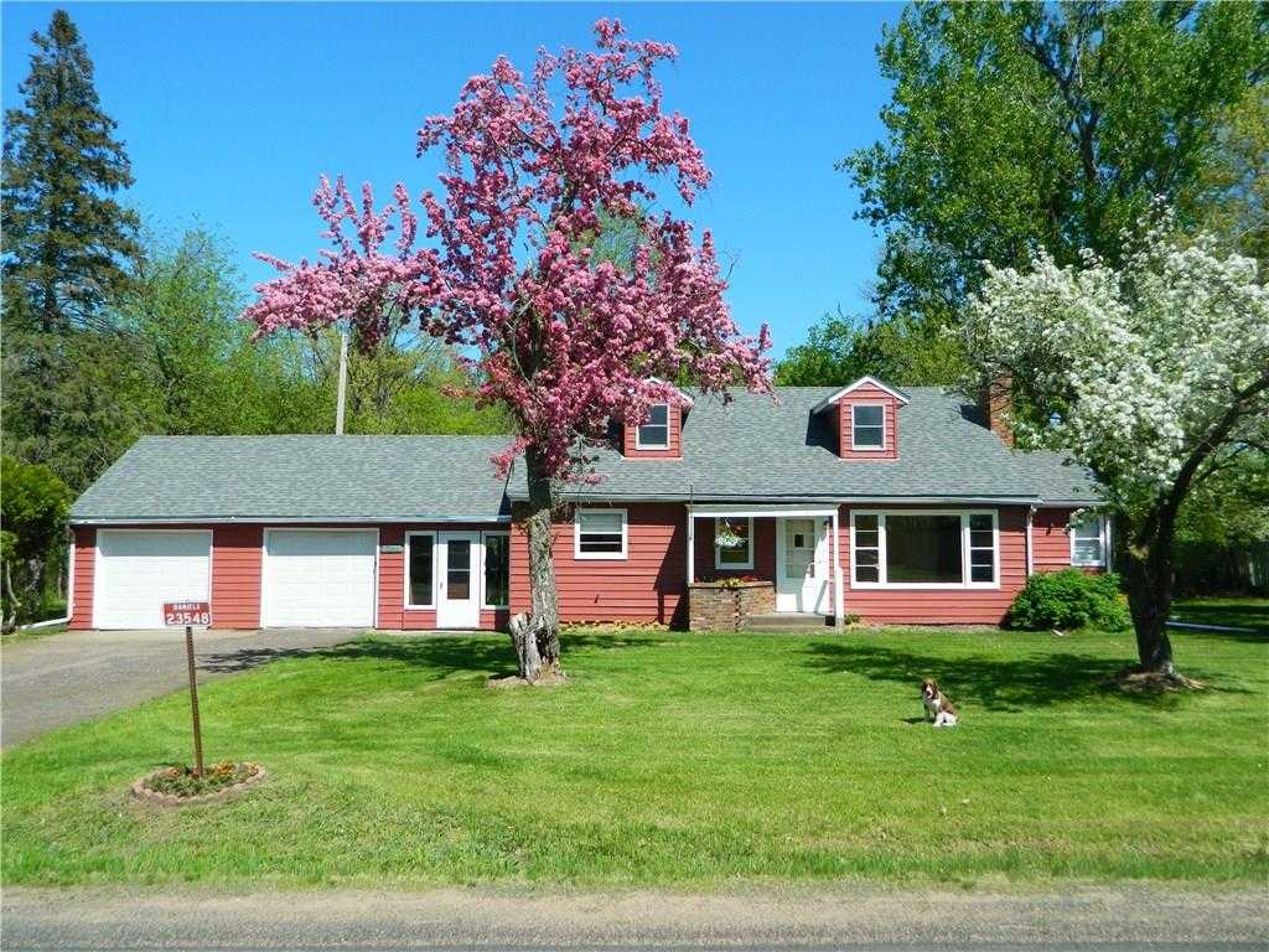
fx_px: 1026
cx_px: 634
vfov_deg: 49.7
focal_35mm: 28
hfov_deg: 63.4
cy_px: 476
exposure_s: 1/125
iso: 80
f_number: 8.9
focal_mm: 5.1
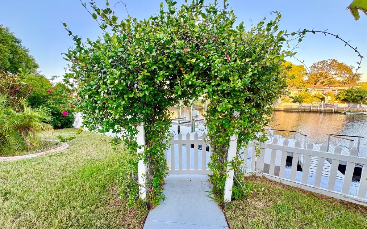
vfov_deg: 74.8
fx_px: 150
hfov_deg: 101.5
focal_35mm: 15
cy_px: 118
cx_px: 183
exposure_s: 1/99
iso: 64
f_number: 2.2
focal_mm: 2.22
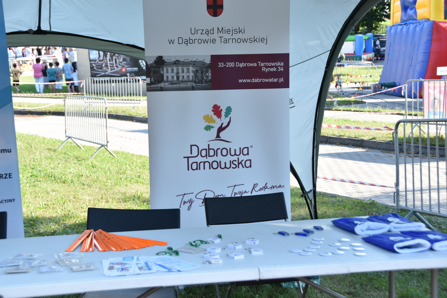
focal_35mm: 57
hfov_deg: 35.1
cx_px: 224
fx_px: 708
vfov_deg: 23.8
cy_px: 149
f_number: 5
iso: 100
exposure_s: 1/100
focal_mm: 38
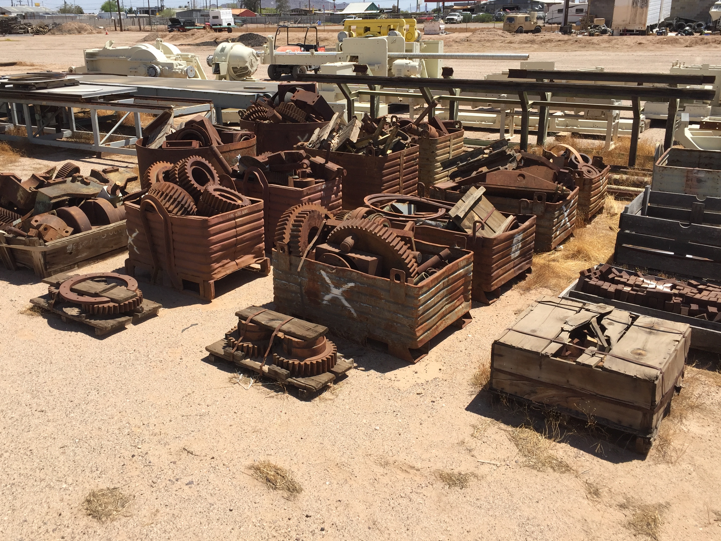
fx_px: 687
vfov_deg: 42.9
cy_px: 235
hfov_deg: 55.3
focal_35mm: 33
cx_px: 329
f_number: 2.2
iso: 32
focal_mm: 4.15
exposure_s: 1/1883
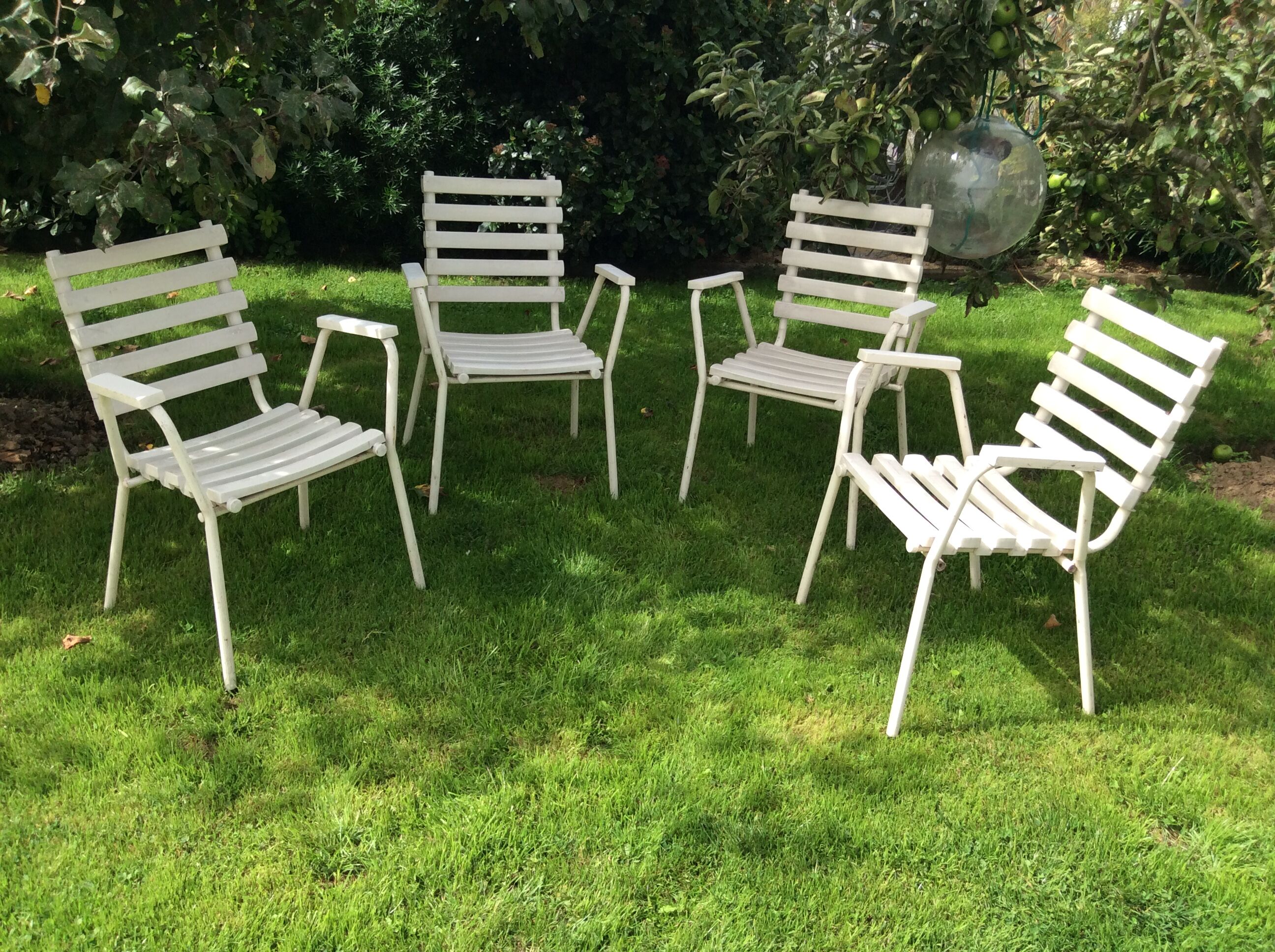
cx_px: 638
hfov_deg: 56.9
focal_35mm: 32
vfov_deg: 44.1
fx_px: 1177
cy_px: 476
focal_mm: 3.3
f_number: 2.4
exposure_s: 1/555
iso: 32
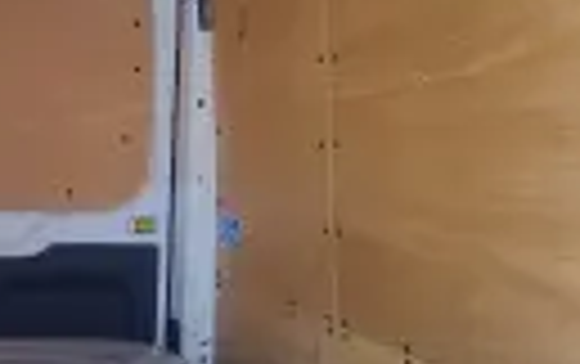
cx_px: 18
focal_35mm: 71
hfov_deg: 27.5
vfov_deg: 18.1
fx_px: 1124
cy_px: 45
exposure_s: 1/100
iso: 347
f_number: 1.8
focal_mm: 5.56
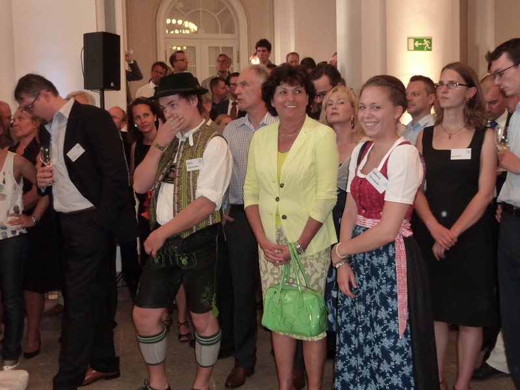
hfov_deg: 49.0
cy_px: 195
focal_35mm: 38
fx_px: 571
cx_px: 260
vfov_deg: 37.7
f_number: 3.3
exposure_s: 1/30
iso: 200
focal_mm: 4.4
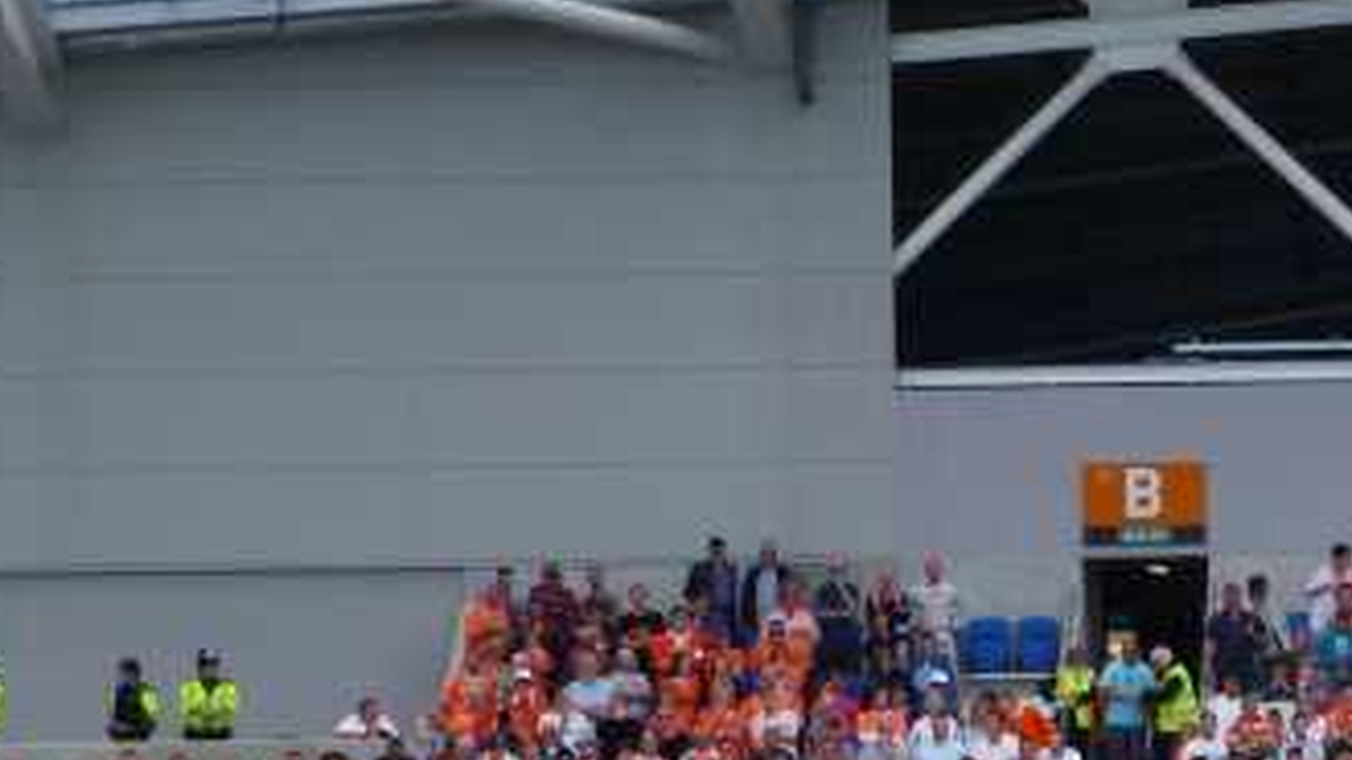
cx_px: 1023
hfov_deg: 5.3
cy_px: 797
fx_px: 14697
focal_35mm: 410
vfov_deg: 3.0
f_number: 5.3
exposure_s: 1/160
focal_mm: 27.7
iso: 100
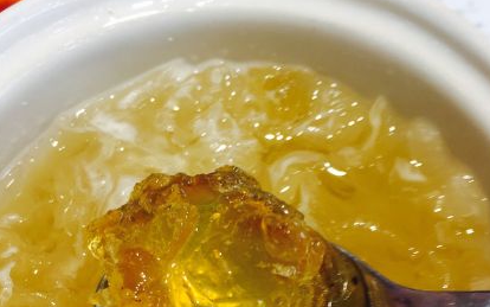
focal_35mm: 52
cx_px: 246
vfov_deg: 24.2
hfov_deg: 38.9
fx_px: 695
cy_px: 277
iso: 40
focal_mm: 4.15
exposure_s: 1/50
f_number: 2.2
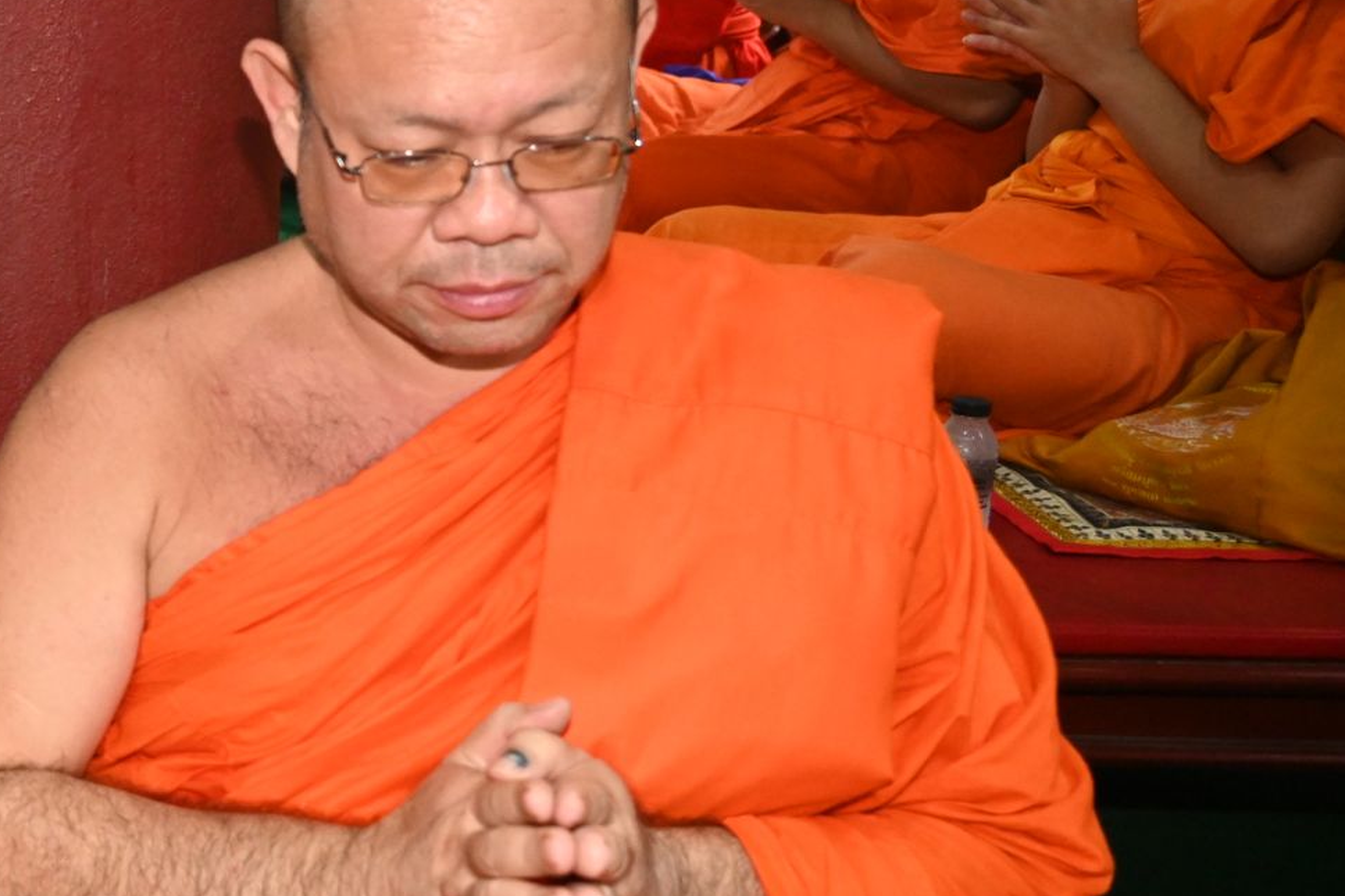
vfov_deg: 21.9
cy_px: 360
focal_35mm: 62
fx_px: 2316
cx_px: -349
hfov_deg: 27.6
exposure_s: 1/500
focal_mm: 24
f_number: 4
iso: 3200
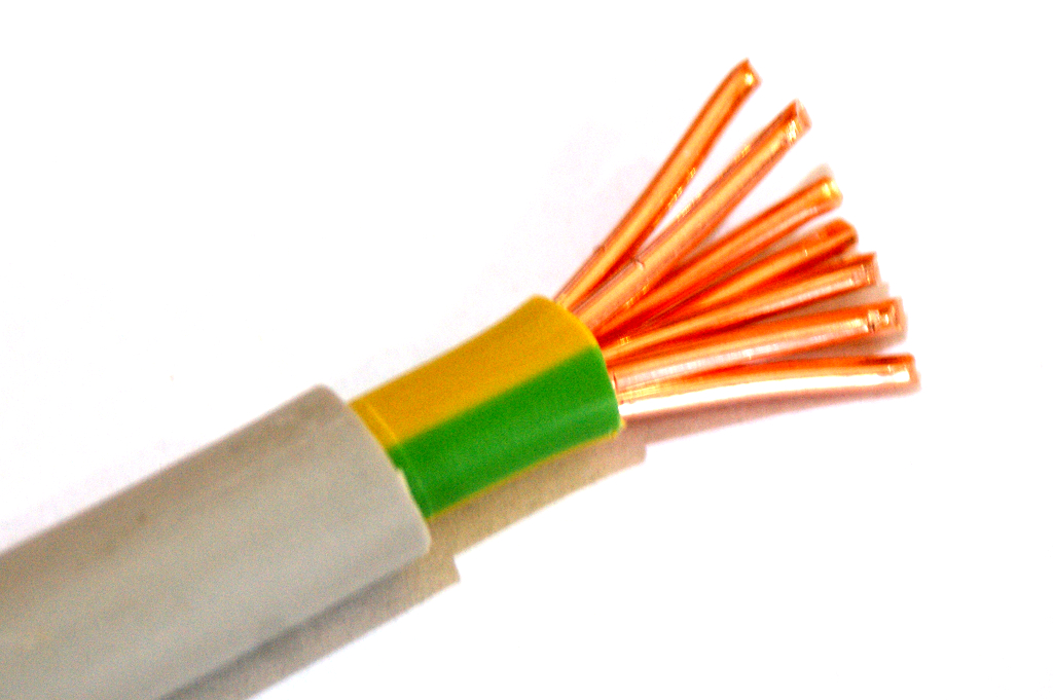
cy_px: 350
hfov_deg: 22.6
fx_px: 2630
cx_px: 526
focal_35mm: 90
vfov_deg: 15.2
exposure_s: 1/30
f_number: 5.6
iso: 400
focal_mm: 60
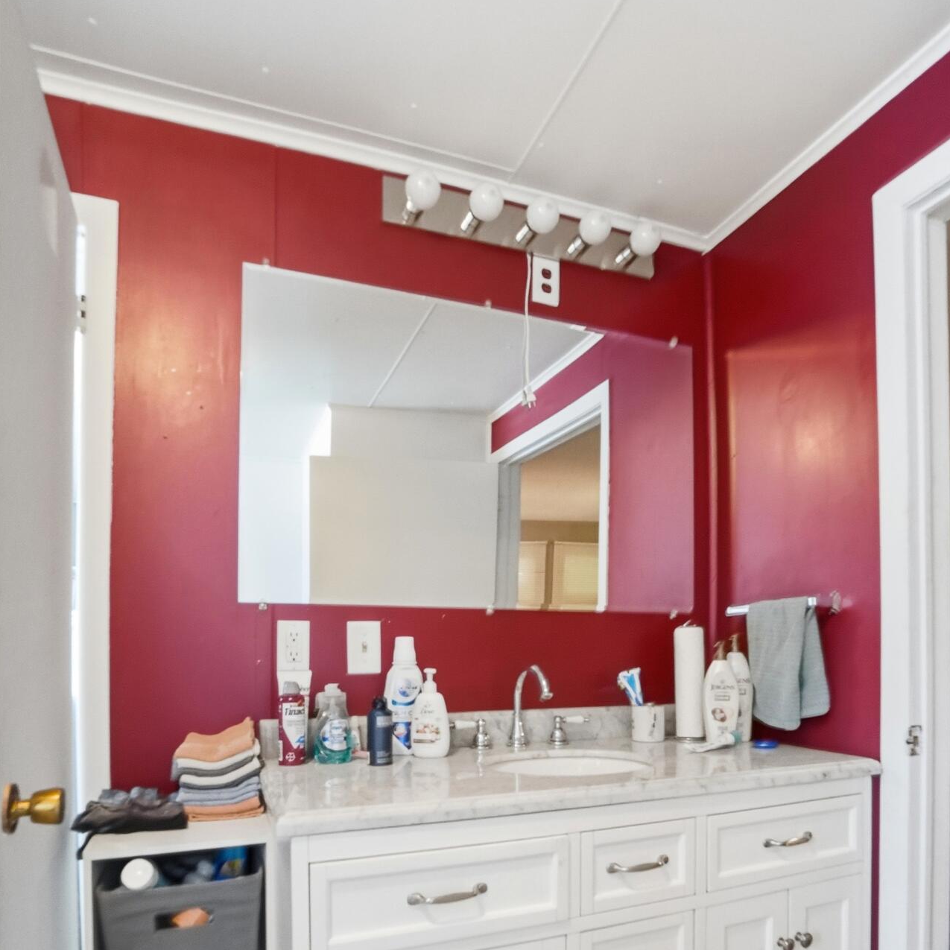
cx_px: 482
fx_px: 621
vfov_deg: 72.0
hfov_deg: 74.8
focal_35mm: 20
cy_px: 653
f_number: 5.6
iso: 160
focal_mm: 10
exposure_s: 1/30
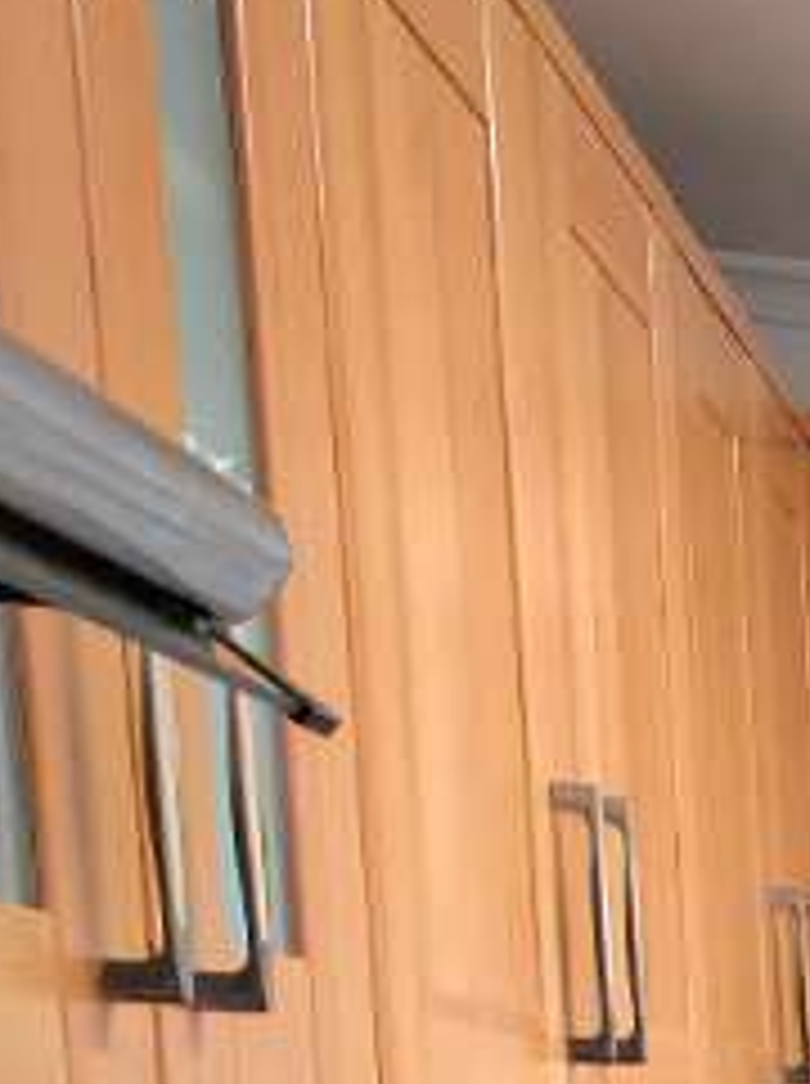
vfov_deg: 20.2
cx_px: 2151
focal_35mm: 81
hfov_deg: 12.4
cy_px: 1705
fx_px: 2534
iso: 100
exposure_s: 1/50.3
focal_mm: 2.2
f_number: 1.9
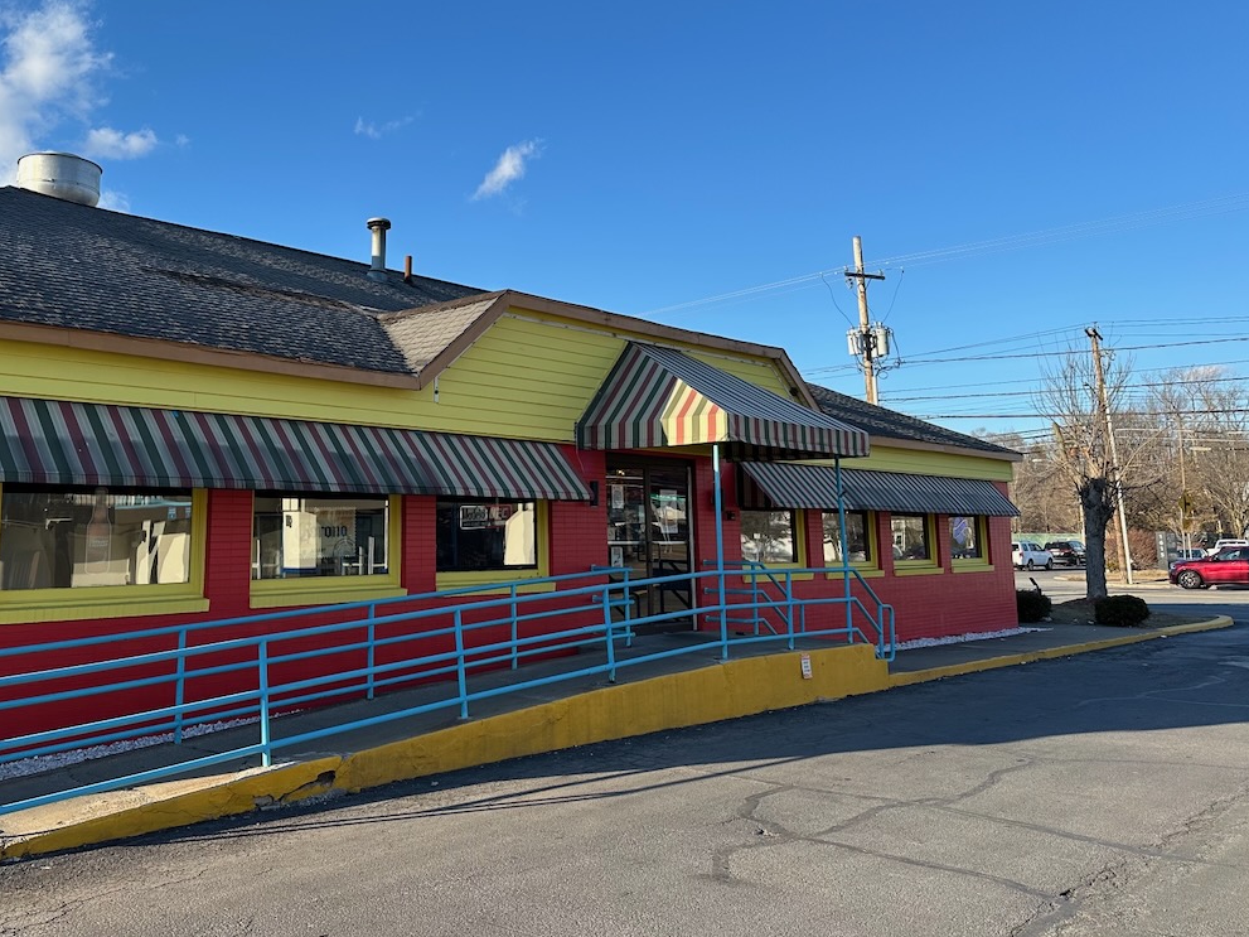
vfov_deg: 45.2
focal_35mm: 31
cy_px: 382
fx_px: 1118
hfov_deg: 57.6
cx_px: 461
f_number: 1.78
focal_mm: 6.86
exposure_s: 1/2070
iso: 80
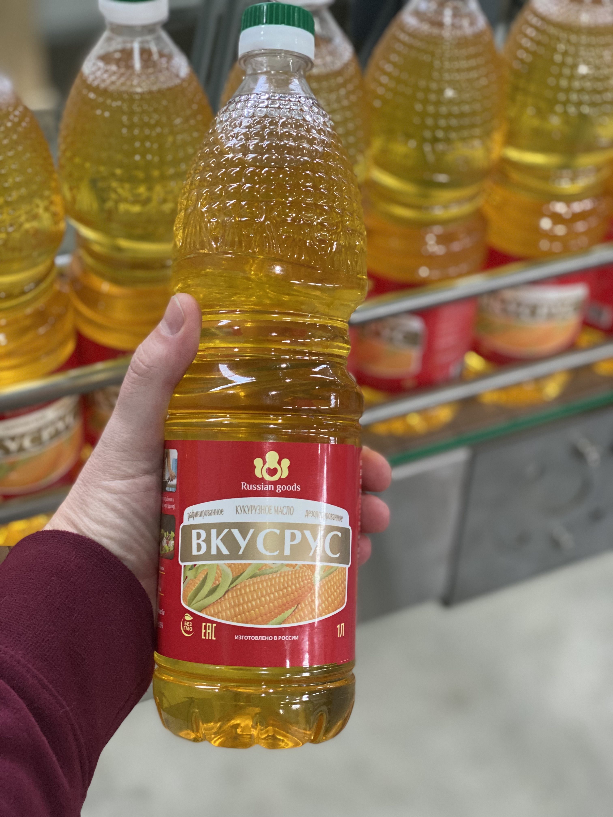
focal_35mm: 52
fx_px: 1228
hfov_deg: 28.0
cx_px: 306
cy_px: 408
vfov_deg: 36.8
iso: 250
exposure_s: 1/100
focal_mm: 6
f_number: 2
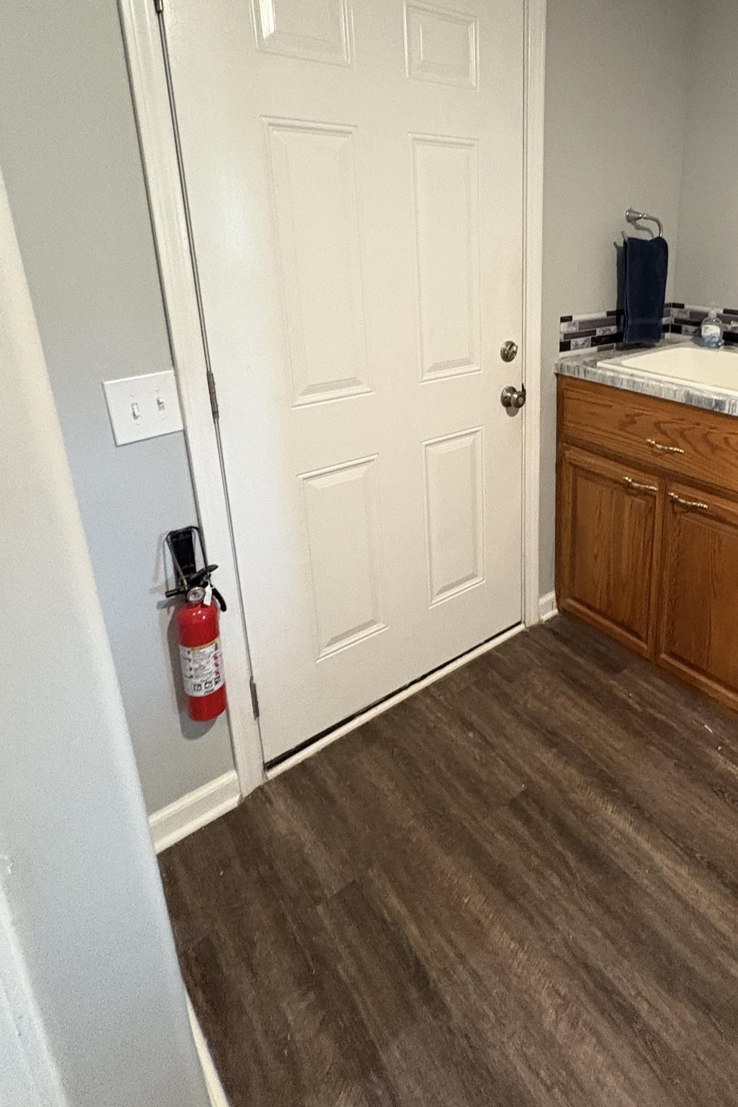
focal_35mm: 21
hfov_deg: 57.0
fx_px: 646
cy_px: 396
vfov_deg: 79.3
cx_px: 539
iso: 800
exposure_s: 1/60
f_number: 2.2
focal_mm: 2.22
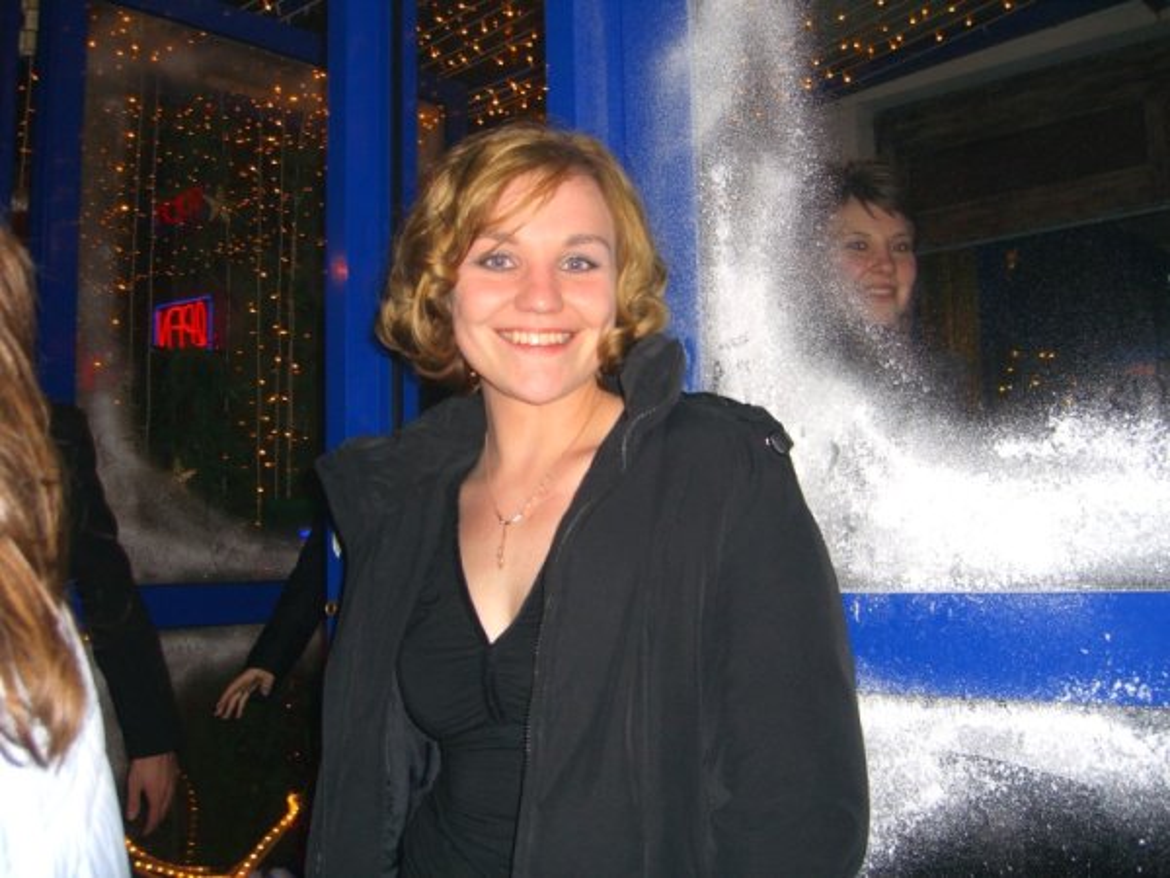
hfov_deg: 49.0
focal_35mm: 38
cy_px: 439
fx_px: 1284
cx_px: 585
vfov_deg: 37.7
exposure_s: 1/60
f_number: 2.8
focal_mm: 7.9
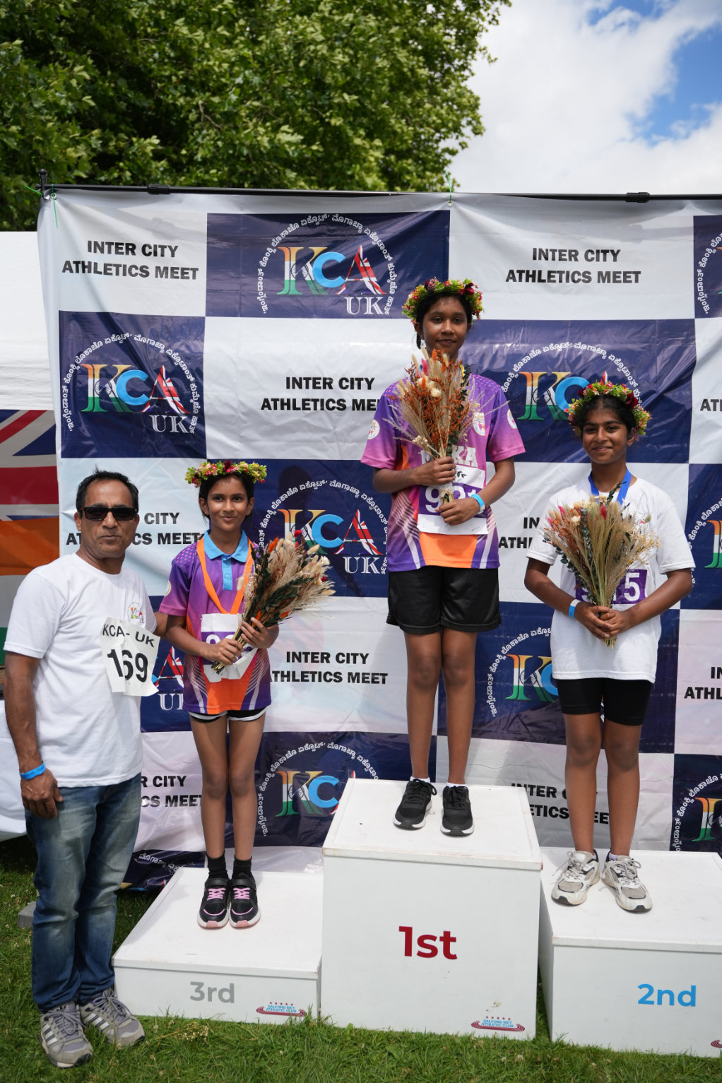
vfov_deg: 63.0
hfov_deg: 44.4
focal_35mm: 29
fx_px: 884
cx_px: 361
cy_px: 542
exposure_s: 1/4000
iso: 250
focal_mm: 29.4
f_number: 2.8
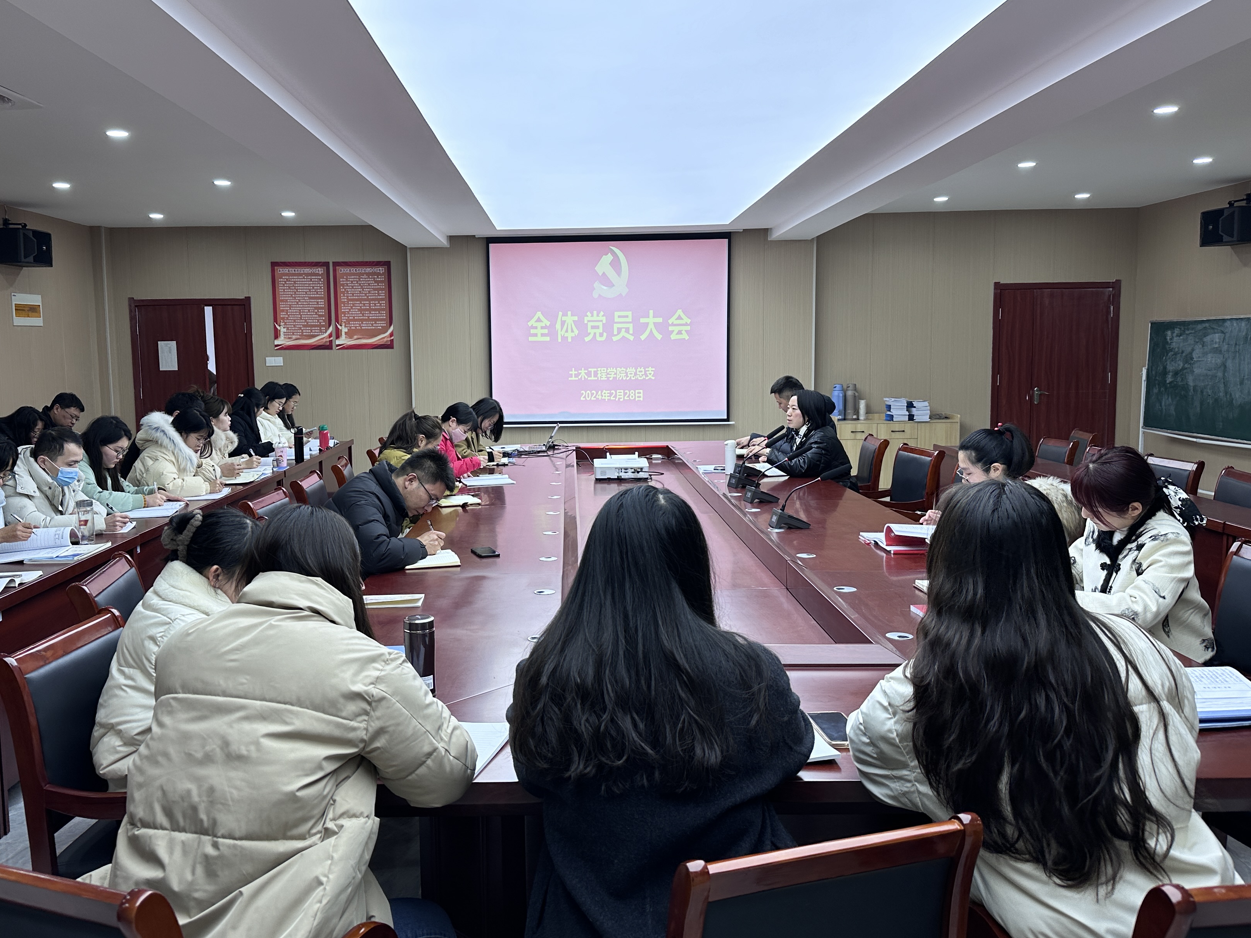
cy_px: 456
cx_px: 545
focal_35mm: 30
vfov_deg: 46.8
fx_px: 1084
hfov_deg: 59.8
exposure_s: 1/156
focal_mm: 6.86
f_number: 1.78
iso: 64
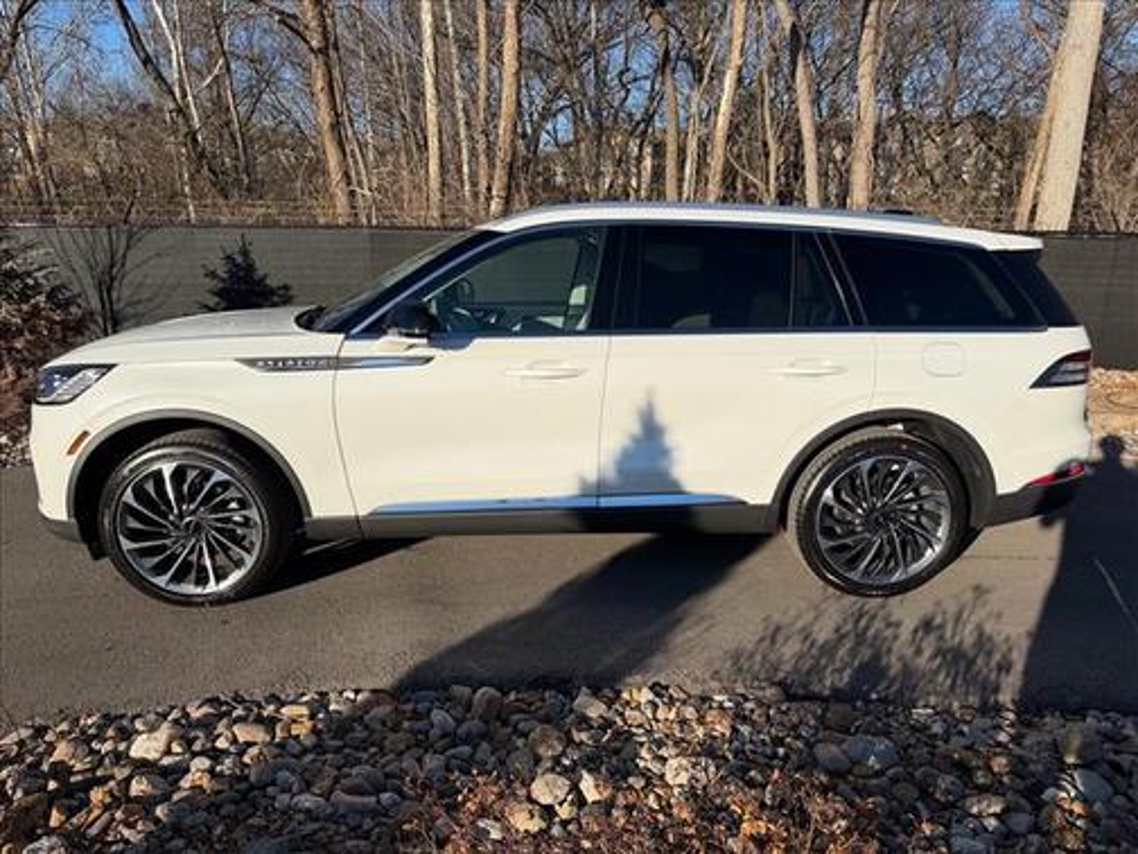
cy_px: 427
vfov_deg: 56.8
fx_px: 789
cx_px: 569
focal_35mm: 24
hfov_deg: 71.6
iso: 80
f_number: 1.78
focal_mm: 6.76
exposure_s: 1/6711
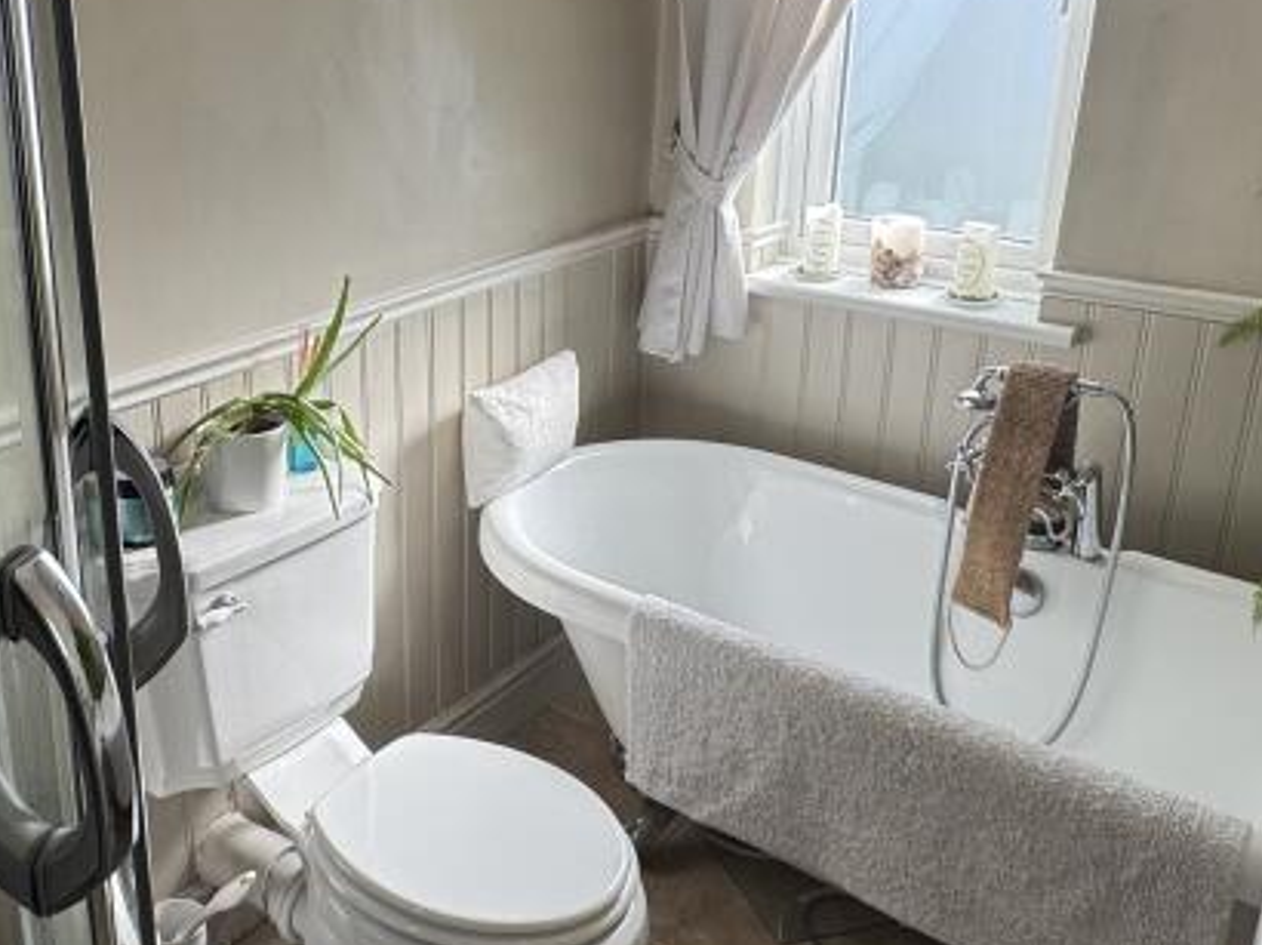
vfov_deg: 40.3
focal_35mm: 35
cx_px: 428
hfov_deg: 51.7
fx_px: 1275
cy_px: 348
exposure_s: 1/294
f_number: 2.2
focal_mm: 2.22
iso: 40
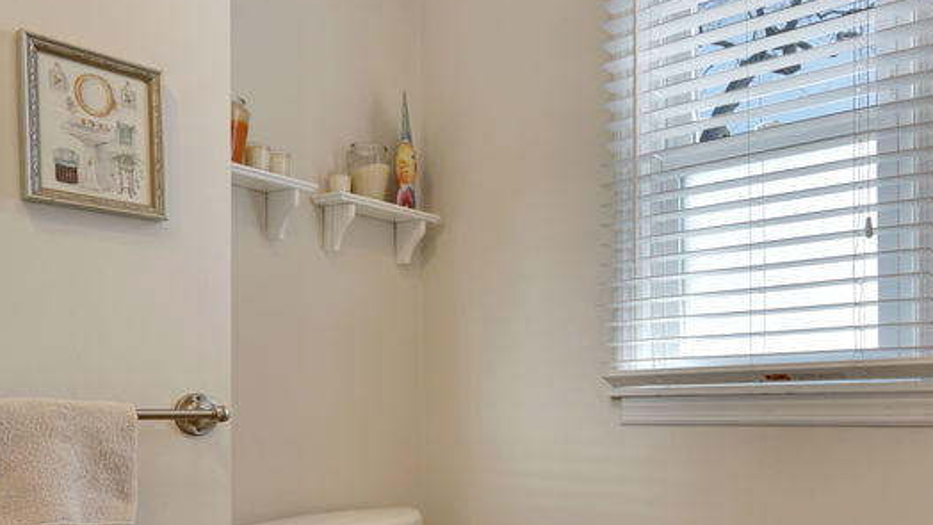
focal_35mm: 32
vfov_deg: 35.6
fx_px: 792
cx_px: 675
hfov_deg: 58.5
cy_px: 412
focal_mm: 16
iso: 200
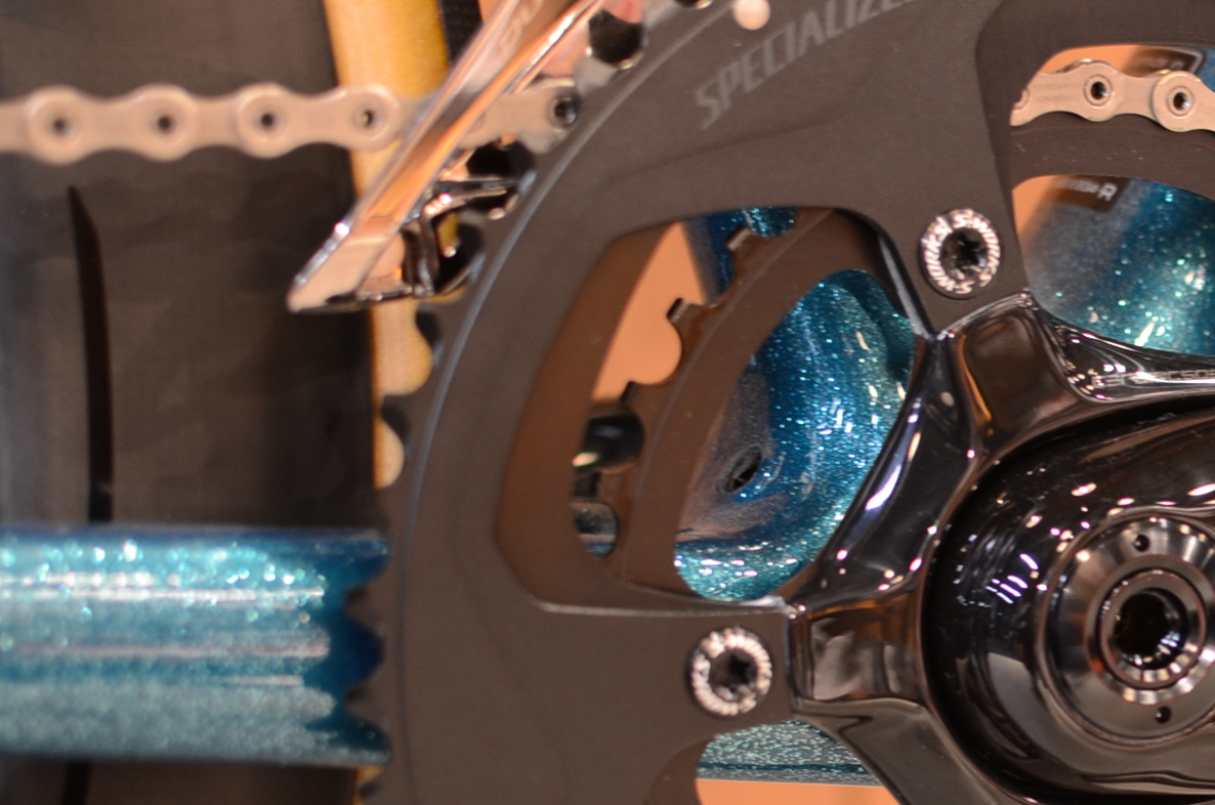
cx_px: 1240
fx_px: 3673
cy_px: 606
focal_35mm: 109
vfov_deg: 12.5
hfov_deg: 18.3
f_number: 2.5
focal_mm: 35
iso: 400
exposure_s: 1/30
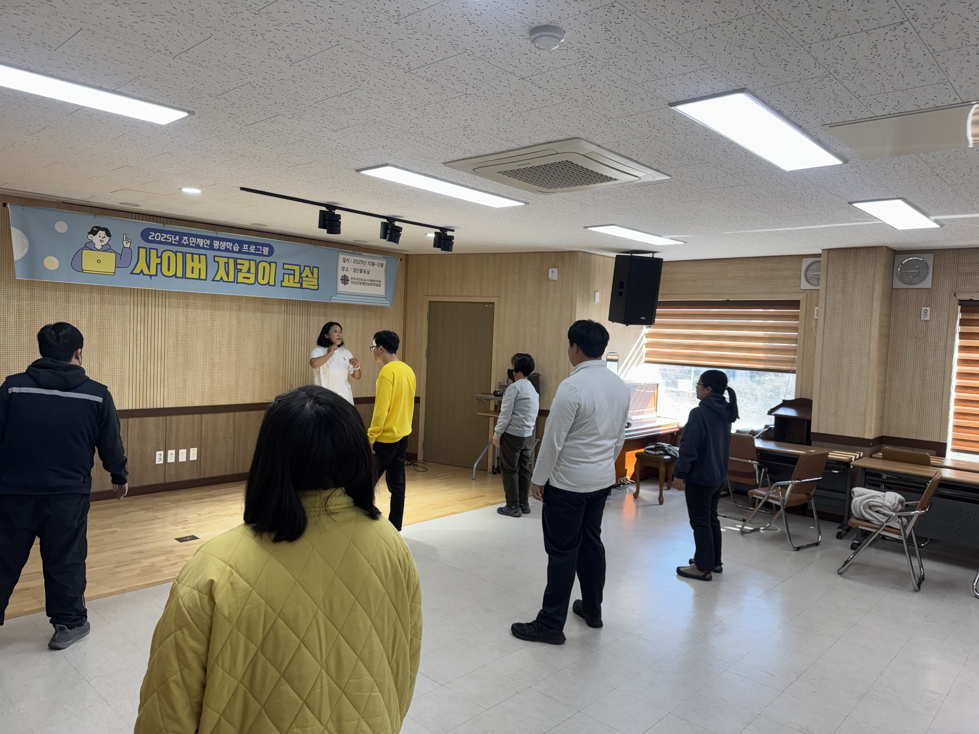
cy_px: 367
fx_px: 679
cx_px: 490
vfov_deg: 56.8
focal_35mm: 24
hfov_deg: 71.6
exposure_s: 1/121
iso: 50
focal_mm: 6.76
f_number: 1.78
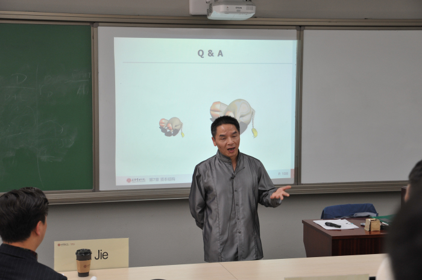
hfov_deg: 28.9
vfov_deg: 19.4
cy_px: 140
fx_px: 820
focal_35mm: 70
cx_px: 211
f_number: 8
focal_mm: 70
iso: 800
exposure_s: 1/40
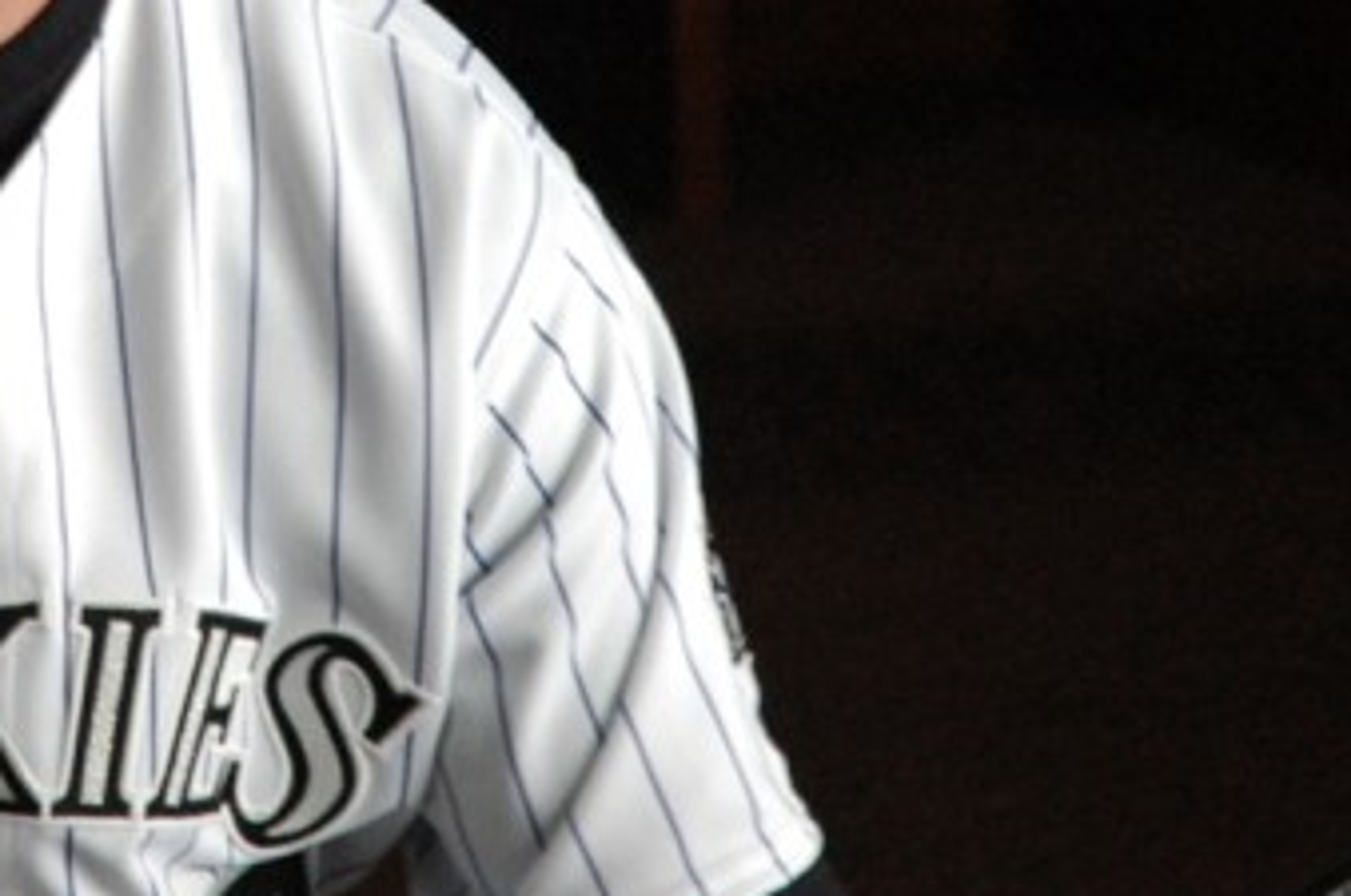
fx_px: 11036
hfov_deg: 7.0
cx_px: -36
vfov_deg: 4.6
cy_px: -245
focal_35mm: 295
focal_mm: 65
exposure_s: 1/20
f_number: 4.5
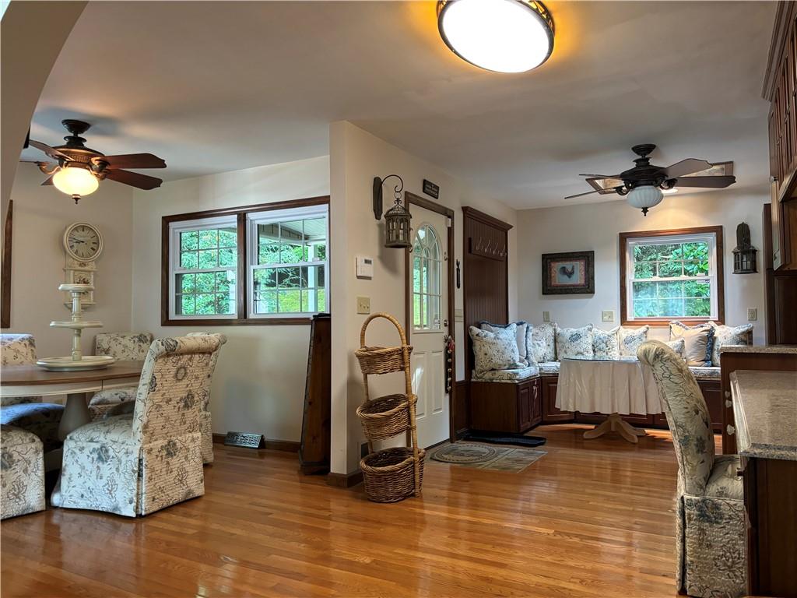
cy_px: 299
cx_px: 398
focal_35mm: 26
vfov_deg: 53.1
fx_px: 599
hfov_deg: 67.3
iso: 250
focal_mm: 5.96
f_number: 1.6
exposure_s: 1/60
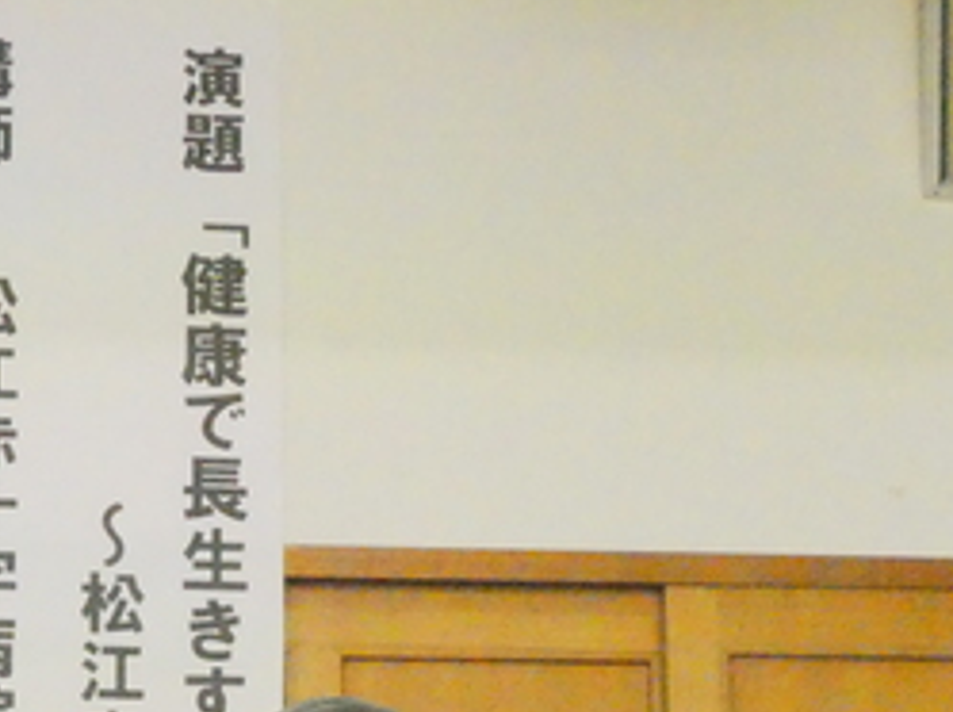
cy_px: 643
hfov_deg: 12.5
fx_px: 4316
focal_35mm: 157
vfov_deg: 9.4
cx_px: 130
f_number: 4.3
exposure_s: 1/80
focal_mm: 10.9
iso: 1250
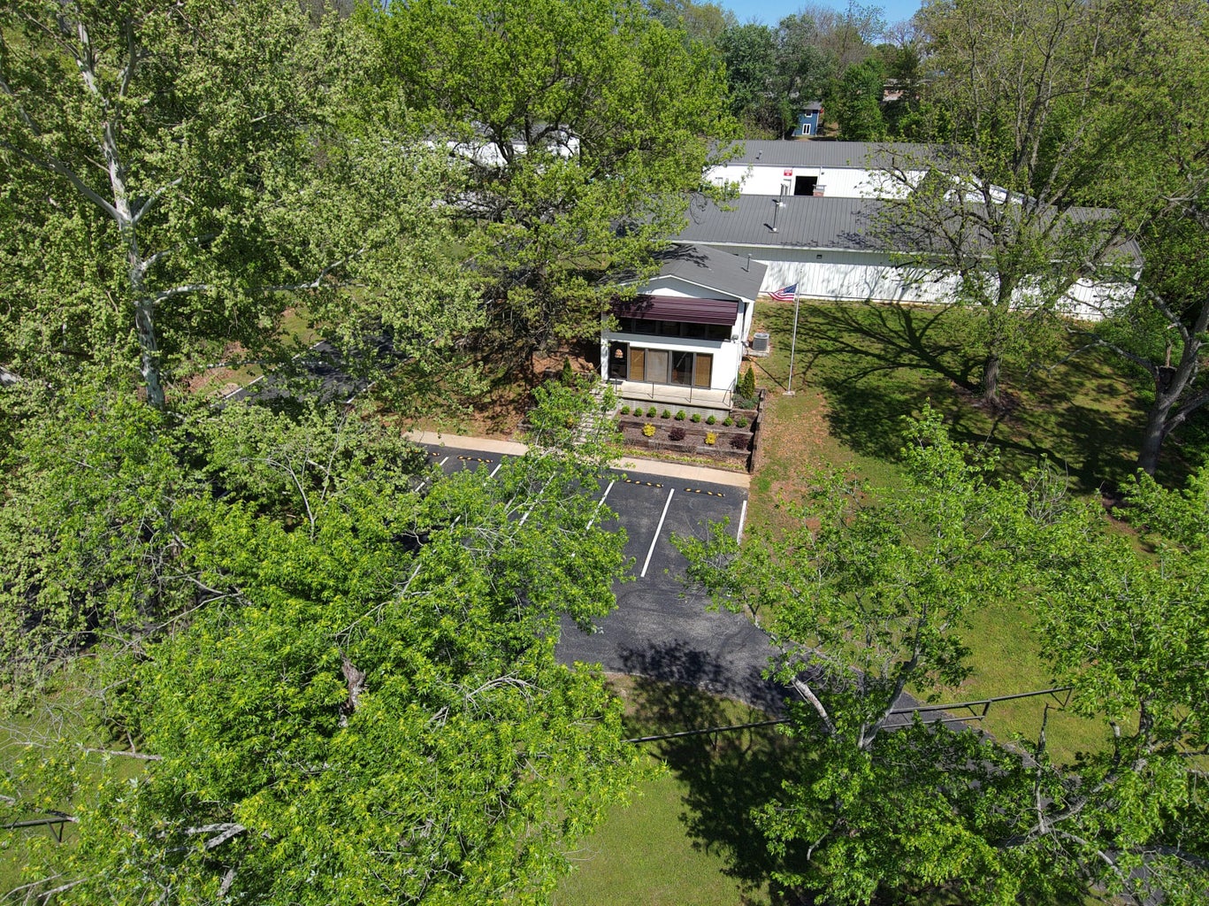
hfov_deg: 79.0
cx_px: 604
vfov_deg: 63.4
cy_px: 453
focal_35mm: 21
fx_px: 733
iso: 101
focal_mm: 3.7
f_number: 2.8
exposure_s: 1/1082
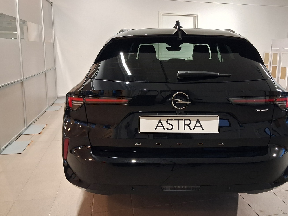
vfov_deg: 42.8
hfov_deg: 54.9
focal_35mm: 33
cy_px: 89
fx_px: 275
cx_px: 173
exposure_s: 1/100
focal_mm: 4
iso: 400
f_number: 1.8
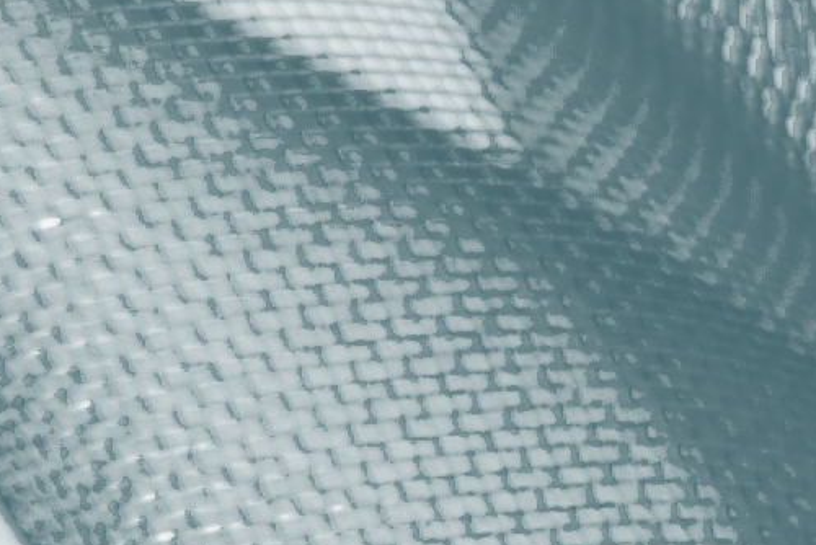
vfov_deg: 2.5
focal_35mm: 558
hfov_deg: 3.6
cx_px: 2521
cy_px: 7
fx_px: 12655
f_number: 10
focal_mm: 48
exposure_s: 1/125
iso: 100
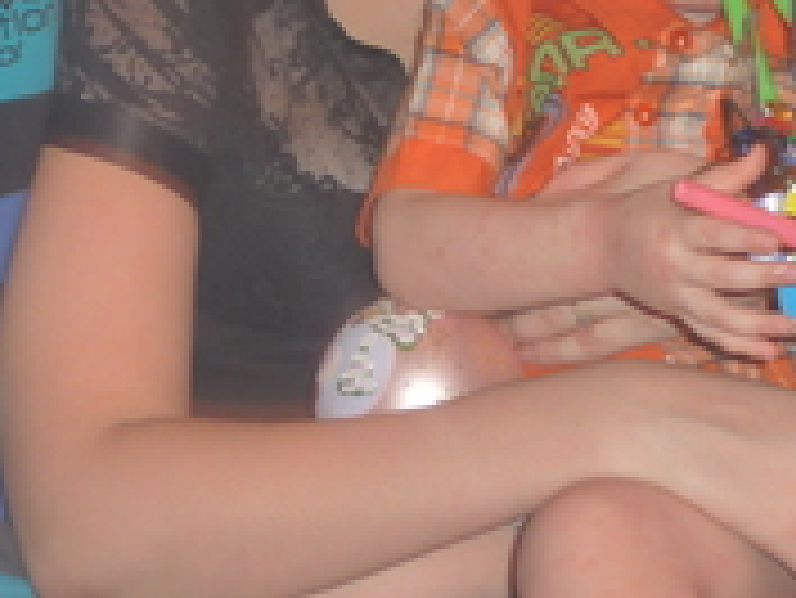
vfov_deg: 12.0
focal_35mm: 122
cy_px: -54
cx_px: 261
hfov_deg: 16.1
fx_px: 2807
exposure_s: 1/30
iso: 160
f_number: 4.2
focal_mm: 8
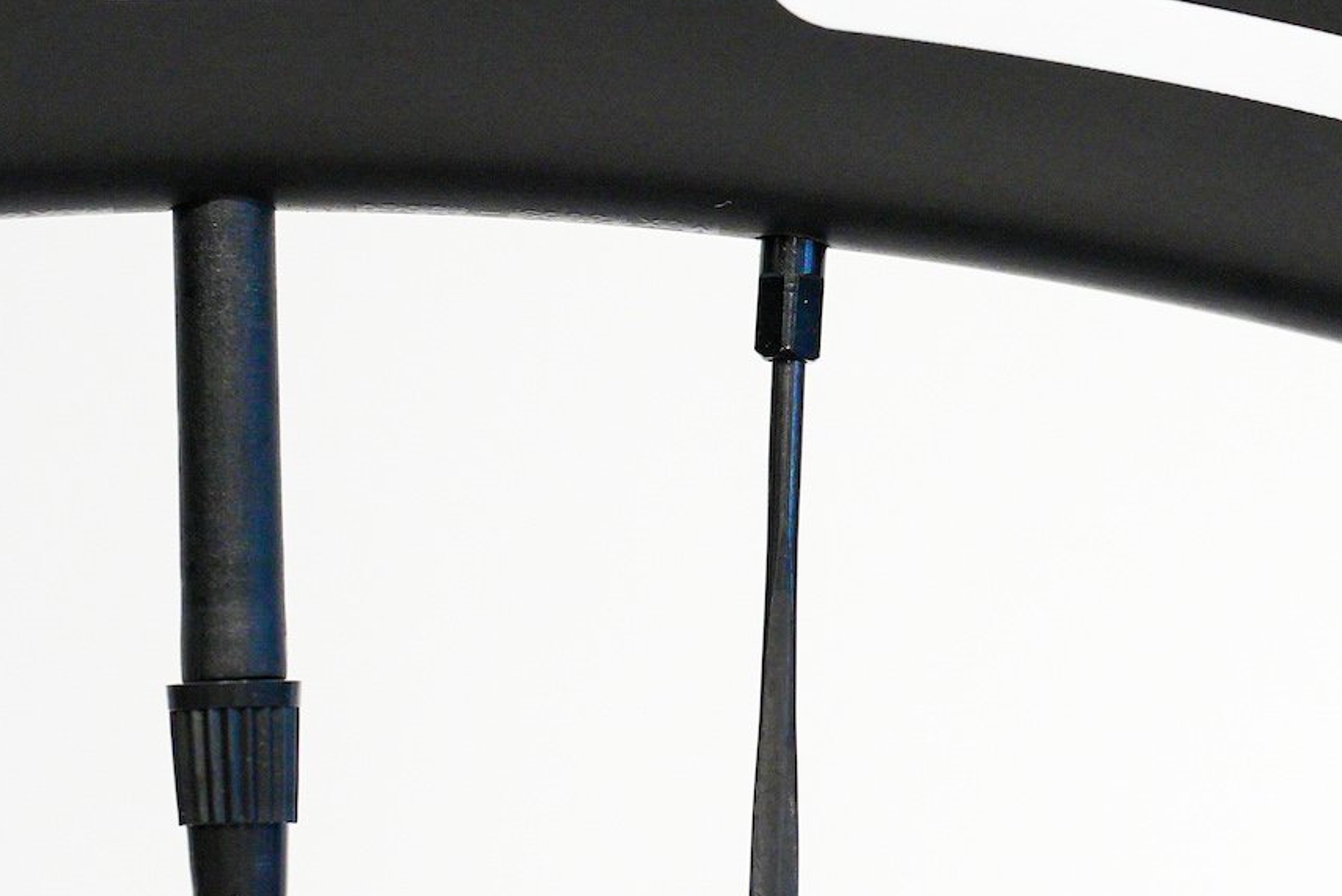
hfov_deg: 5.2
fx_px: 14729
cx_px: 1658
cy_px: 430
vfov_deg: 3.5
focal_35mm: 395
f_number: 4
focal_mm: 135
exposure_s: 1/500
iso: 2000
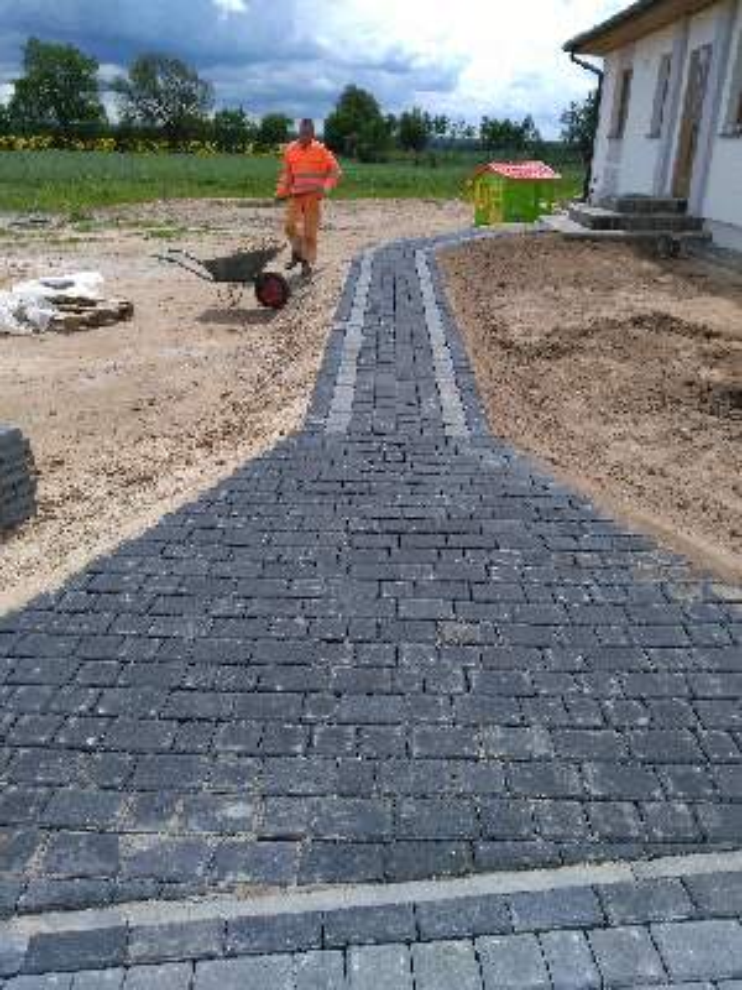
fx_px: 800
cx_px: 371
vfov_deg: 63.4
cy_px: 495
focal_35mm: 28
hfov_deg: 49.7
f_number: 2
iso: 101
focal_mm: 2.96
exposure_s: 1/1699
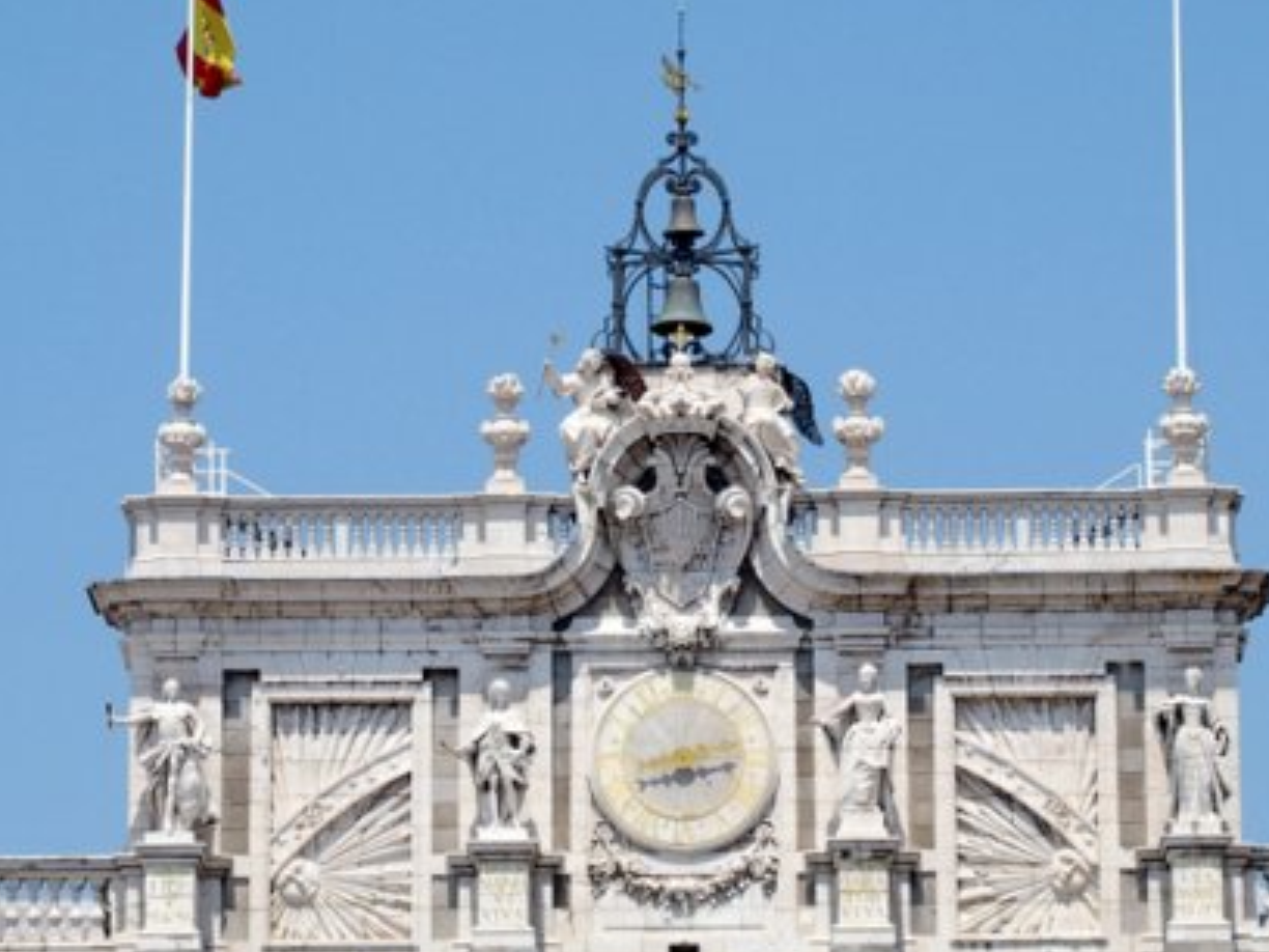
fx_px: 5352
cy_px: 457
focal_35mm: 146
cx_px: 694
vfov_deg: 10.2
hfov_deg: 13.5
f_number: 4.5
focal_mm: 26.2
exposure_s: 1/800
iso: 100
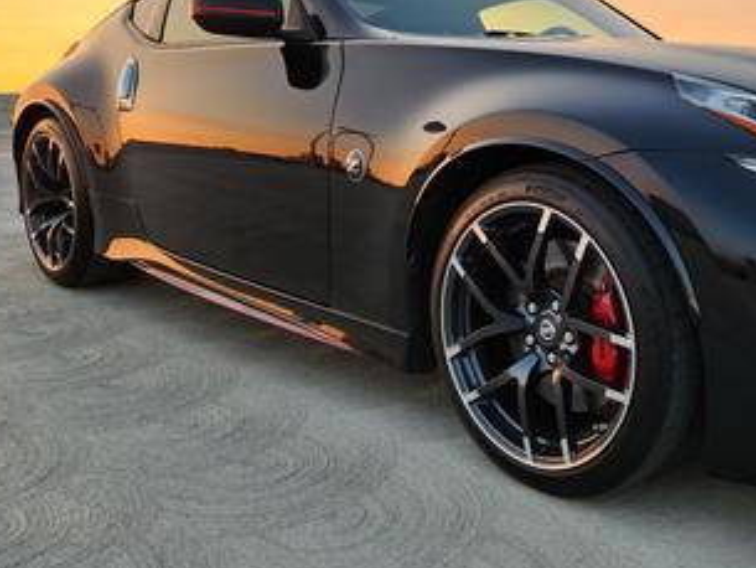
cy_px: 221
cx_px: 592
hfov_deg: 46.7
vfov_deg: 37.6
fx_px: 830
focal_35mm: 38
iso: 64
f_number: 1.8
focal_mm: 5.4
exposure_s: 1/180
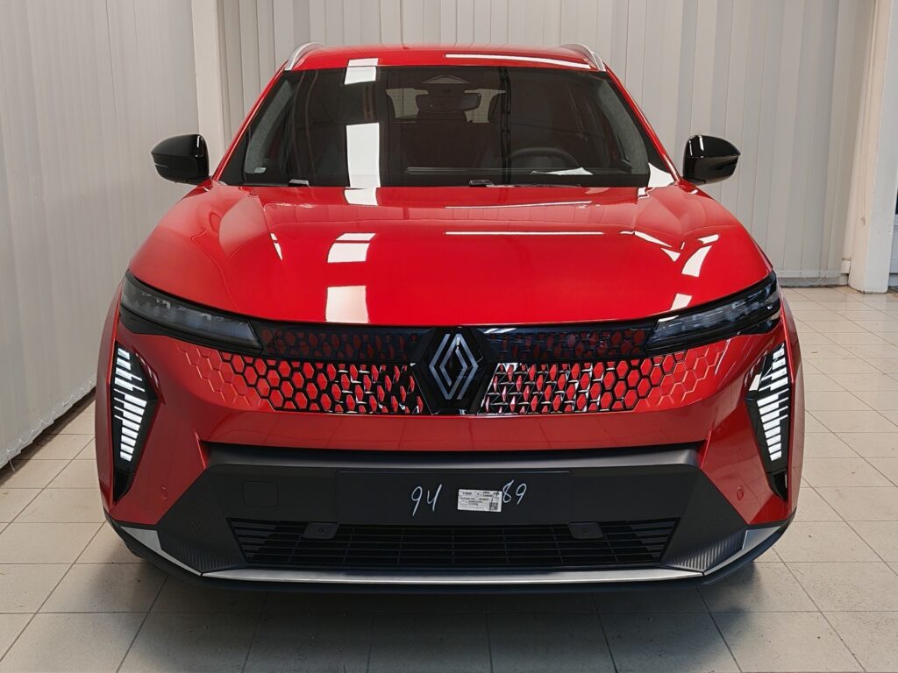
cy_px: 336
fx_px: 1012
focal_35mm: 39
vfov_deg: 36.8
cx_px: 449
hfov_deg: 47.9
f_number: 1.6
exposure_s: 1/98
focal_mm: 5.4
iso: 80
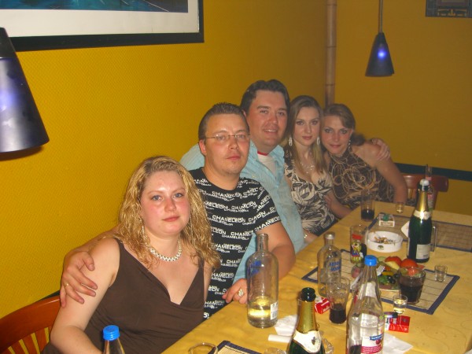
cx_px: 236
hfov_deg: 49.0
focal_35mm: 38
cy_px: 177
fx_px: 518
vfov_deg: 37.7
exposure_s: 1/60
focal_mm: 7.9
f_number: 2.8
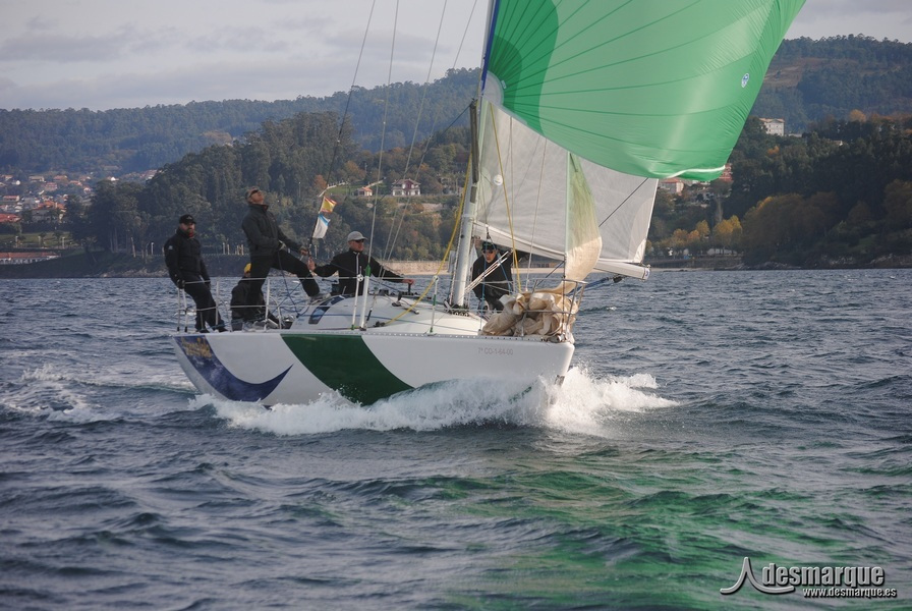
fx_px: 3805
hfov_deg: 13.7
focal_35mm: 150
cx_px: 456
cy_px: 306
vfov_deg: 9.2
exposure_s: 1/500
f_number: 5.6
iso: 100
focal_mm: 100
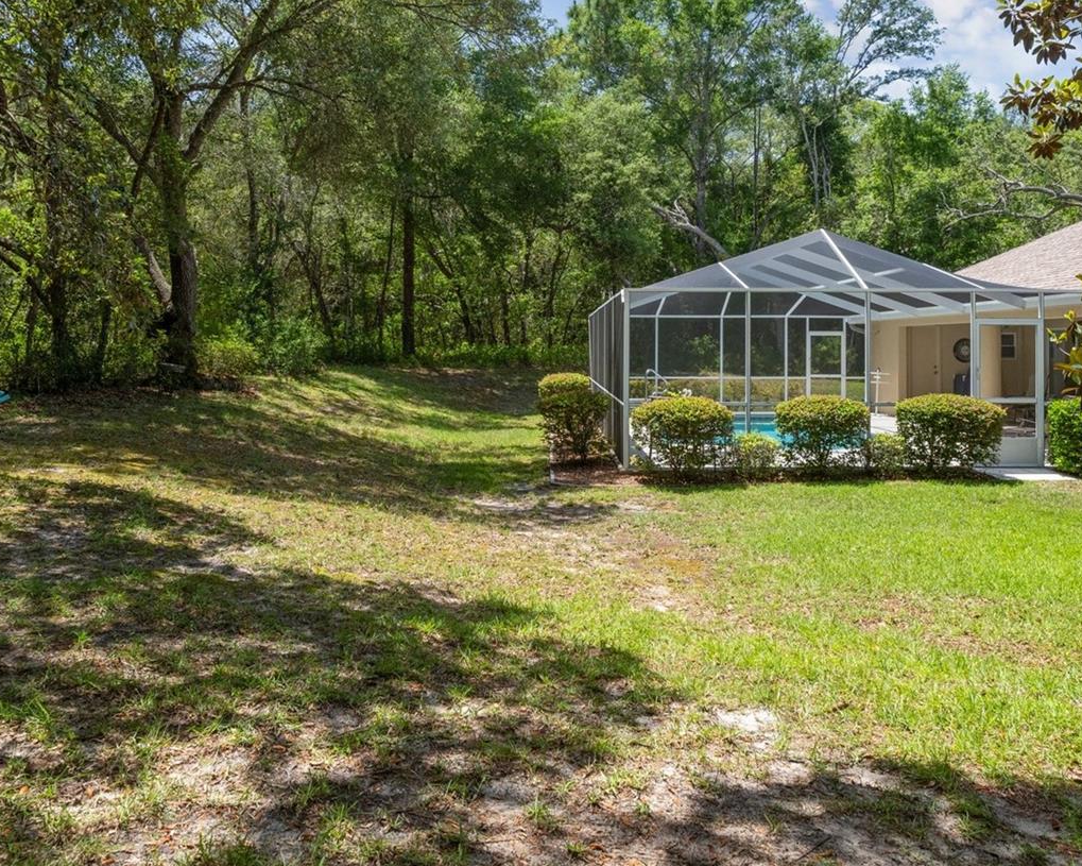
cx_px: 595
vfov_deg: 50.0
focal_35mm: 29
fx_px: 920
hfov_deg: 60.8
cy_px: 344
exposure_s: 1/200
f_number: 8
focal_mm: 13
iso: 320
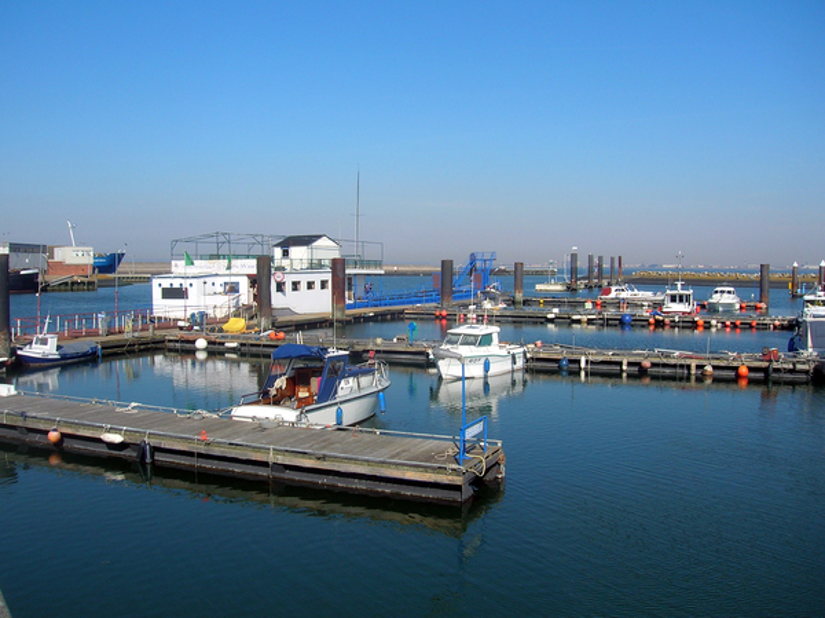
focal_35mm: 34
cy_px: 309
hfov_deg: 54.0
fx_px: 810
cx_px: 412
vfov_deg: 41.7
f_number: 4.9
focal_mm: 5.7
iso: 50
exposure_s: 1/440
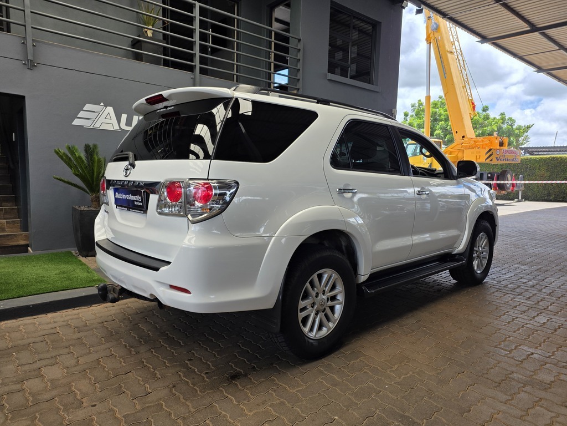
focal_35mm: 23
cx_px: 284
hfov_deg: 73.9
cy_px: 213
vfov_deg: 58.9
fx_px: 377
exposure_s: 1/1804
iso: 80
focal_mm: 6.25
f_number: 1.7
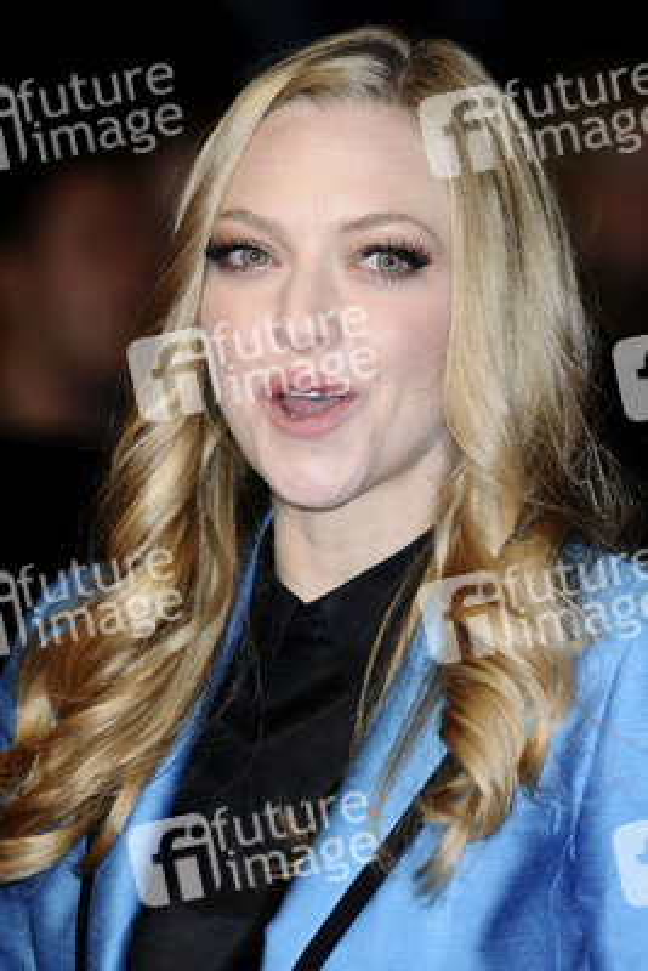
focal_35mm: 300
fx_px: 8092
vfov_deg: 6.9
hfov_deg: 4.6
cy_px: 486
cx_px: 324
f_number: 4.5
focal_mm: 200
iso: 320
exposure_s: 1/200
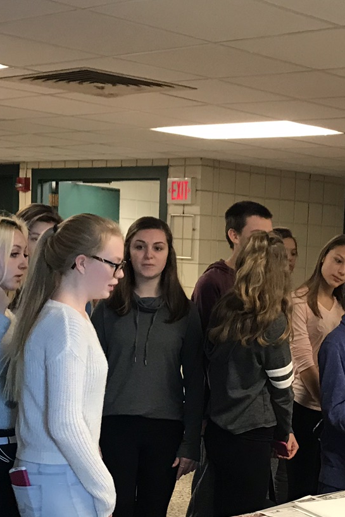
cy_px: 385
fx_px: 1049
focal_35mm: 73
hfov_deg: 18.4
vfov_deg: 27.3
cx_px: 304
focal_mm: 3.99
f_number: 1.8
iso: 40
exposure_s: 1/17
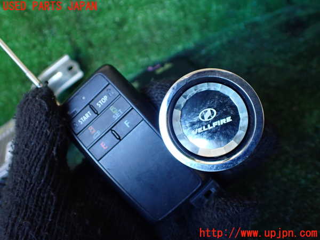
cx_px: 160
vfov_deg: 46.8
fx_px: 277
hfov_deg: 60.0
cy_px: 120
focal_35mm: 30
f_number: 2.3
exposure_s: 1/125
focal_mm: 5.4
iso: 800
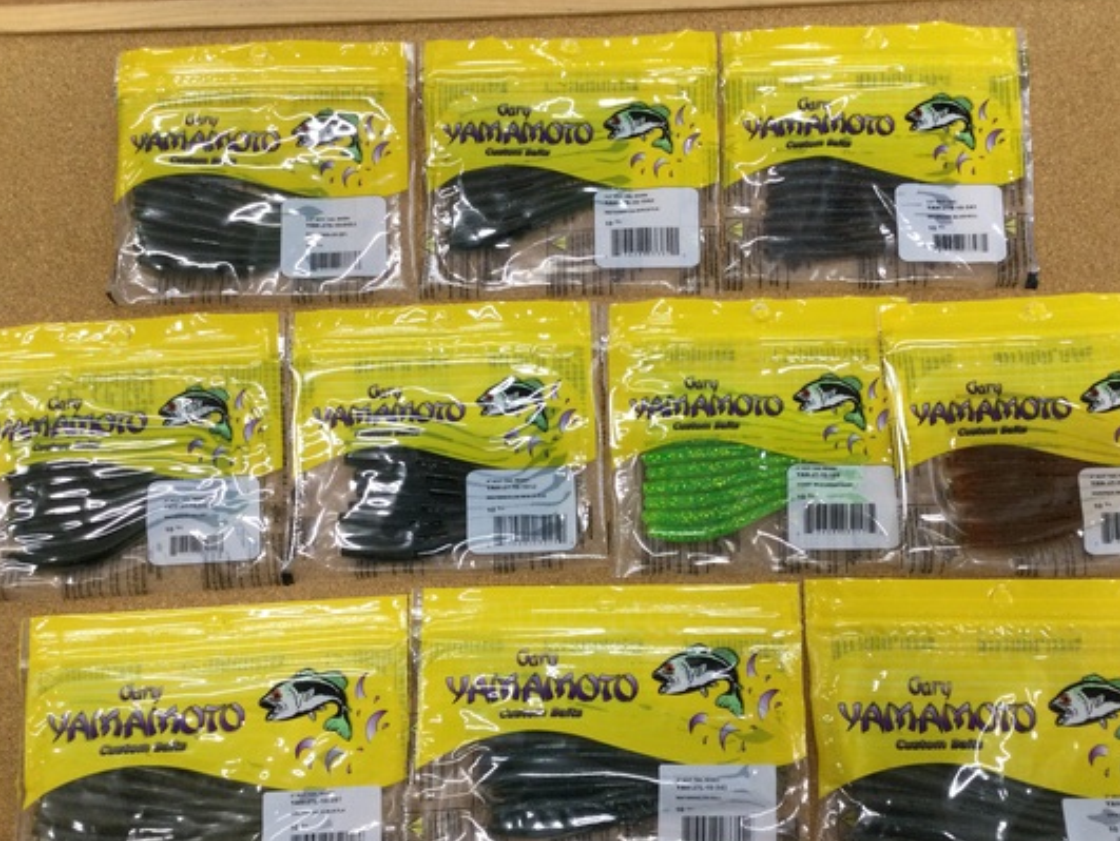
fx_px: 1133
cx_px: 599
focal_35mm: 35
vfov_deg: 40.7
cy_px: 464
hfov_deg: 52.6
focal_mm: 3.3
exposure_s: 1/30
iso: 25
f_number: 2.4
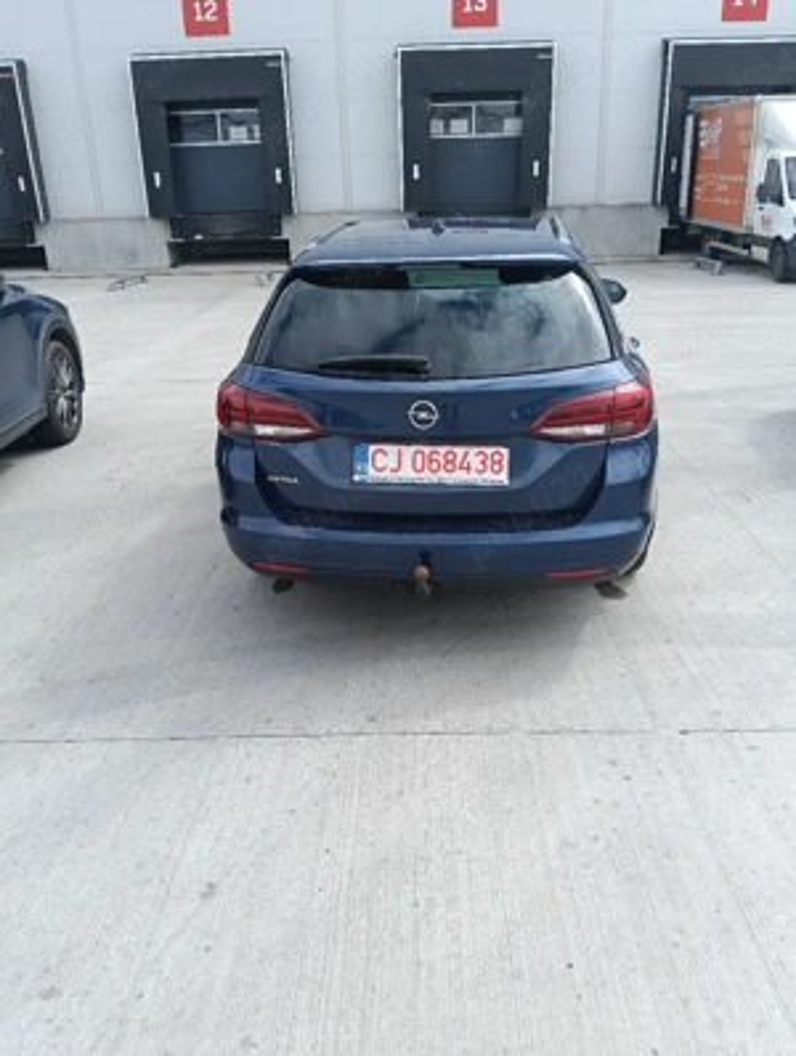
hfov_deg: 51.5
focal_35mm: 27
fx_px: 825
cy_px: 528
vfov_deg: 65.2
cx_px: 398
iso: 50
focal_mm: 3.98
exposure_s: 1/417
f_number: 1.8
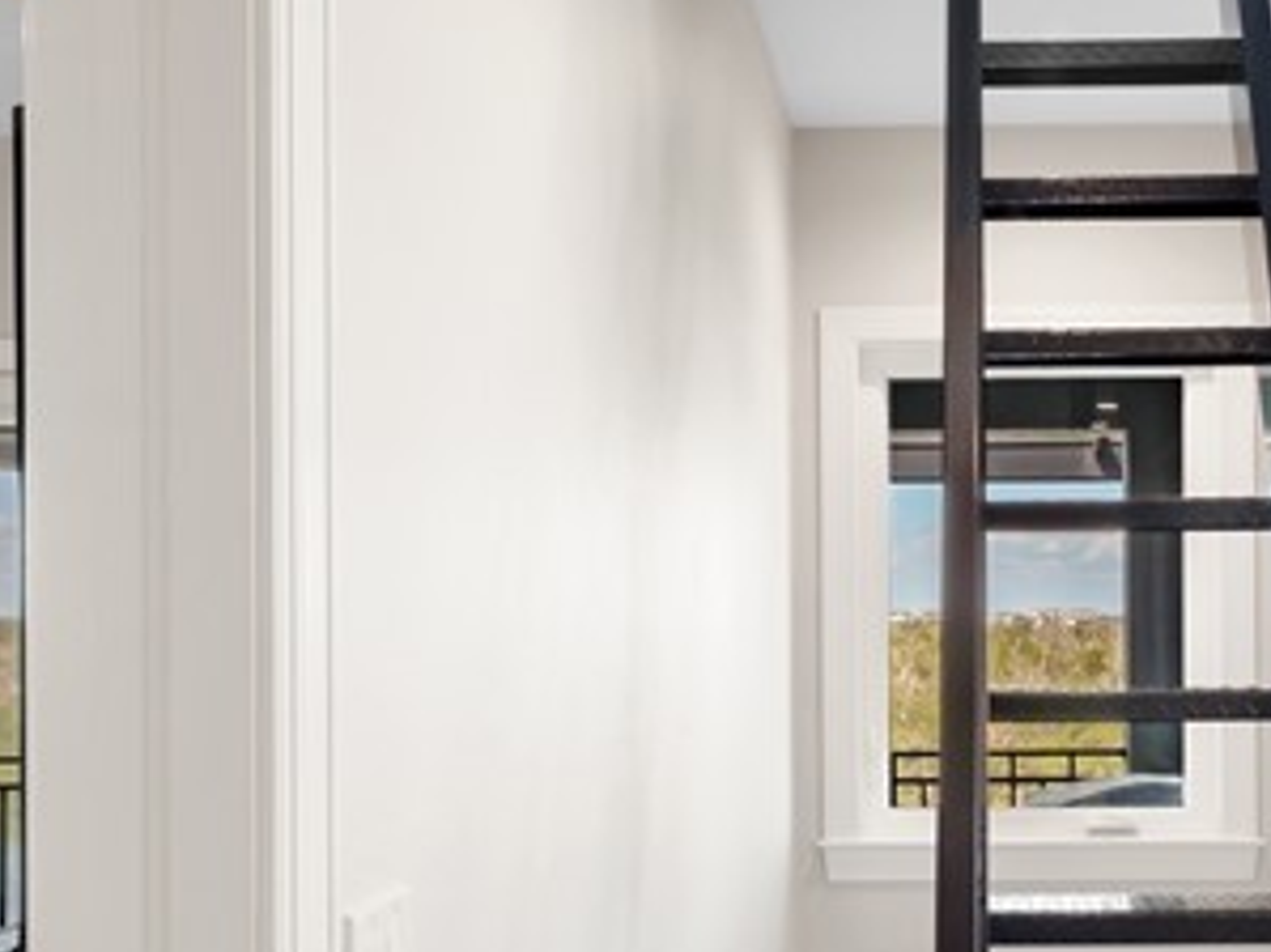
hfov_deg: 38.6
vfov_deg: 30.0
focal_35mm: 48
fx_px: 1762
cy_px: 642
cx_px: 965
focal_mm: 7
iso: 200
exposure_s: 1/5
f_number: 7.1
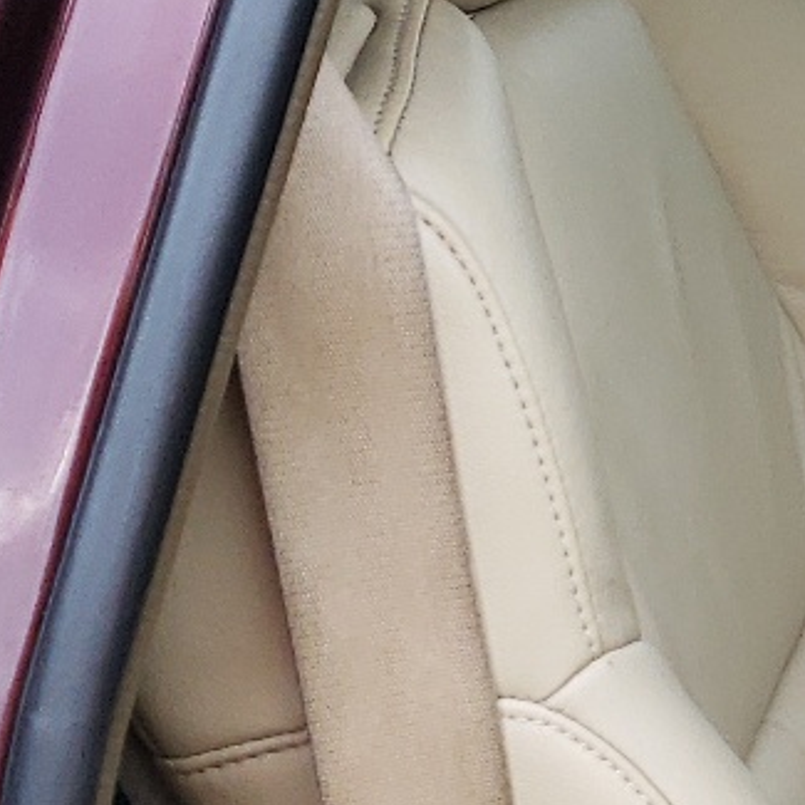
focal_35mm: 113
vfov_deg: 15.4
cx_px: 1759
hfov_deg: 12.8
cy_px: 597
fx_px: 2973
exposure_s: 1/120
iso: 83
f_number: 1.5
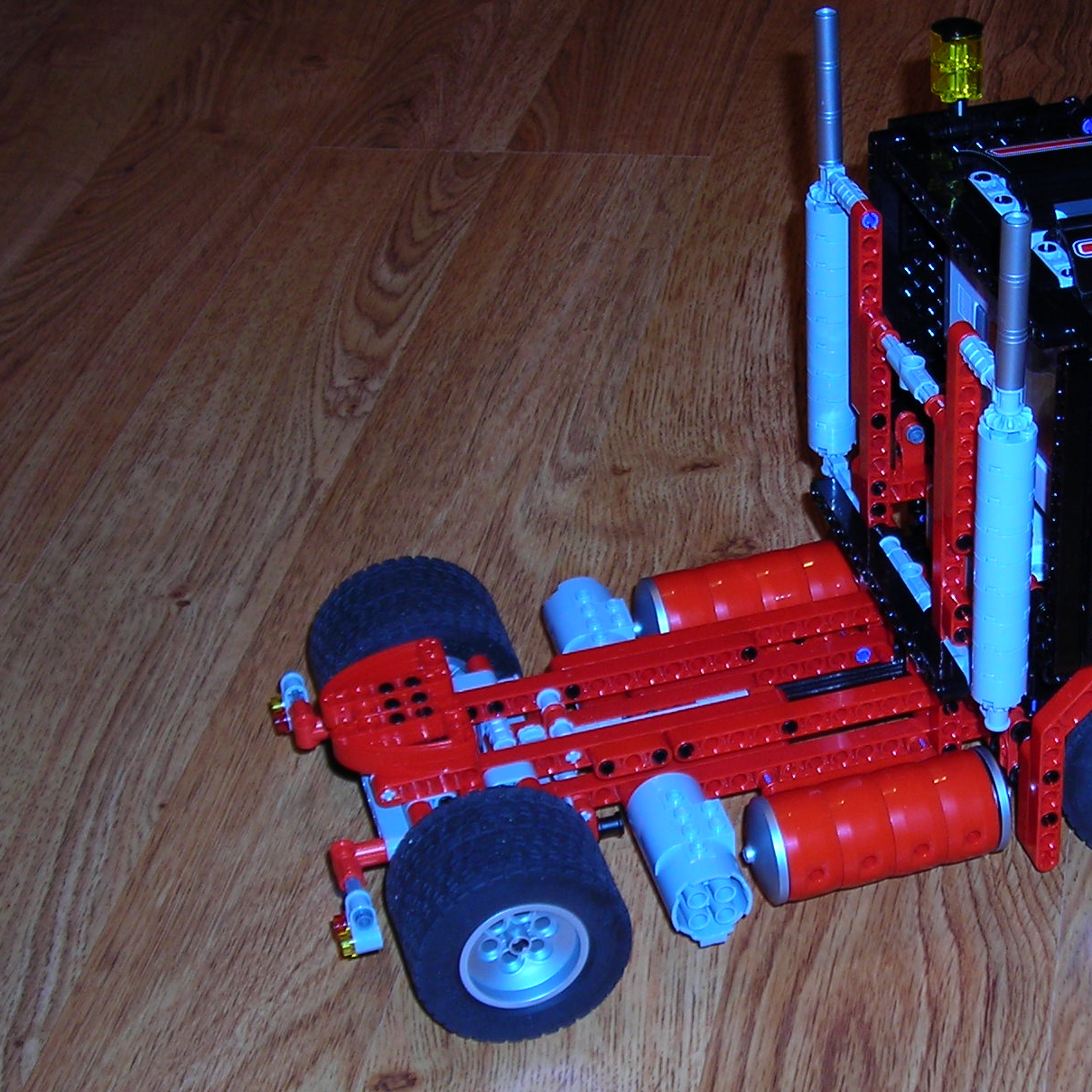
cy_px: 619
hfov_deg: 23.7
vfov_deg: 24.0
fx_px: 2570
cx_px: 856
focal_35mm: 72
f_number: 3.2
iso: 50
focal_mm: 6.3
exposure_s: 1/60.1
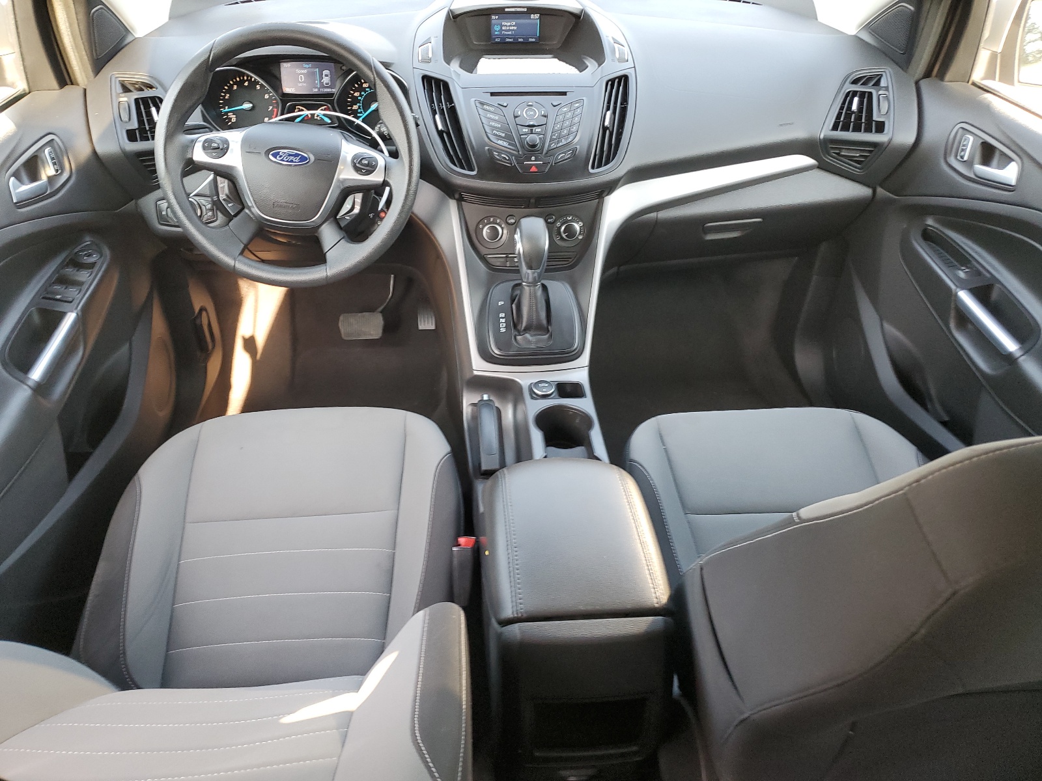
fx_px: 783
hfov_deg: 67.3
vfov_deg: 53.1
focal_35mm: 26
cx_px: 521
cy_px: 390
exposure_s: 1/120
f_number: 1.5
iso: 90
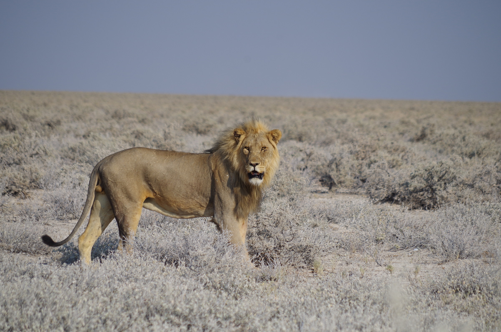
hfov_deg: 6.9
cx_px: 250
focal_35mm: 300
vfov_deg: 4.6
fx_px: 4167
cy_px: 166
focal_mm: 200
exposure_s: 1/400
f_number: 6.3
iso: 100
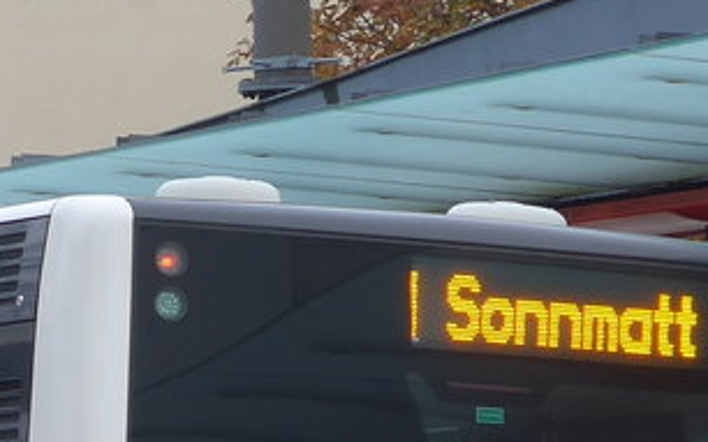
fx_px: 6423
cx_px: 79
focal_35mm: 333
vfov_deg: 3.9
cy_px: 479
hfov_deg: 6.3
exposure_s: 1/80
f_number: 4.4
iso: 80
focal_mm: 16
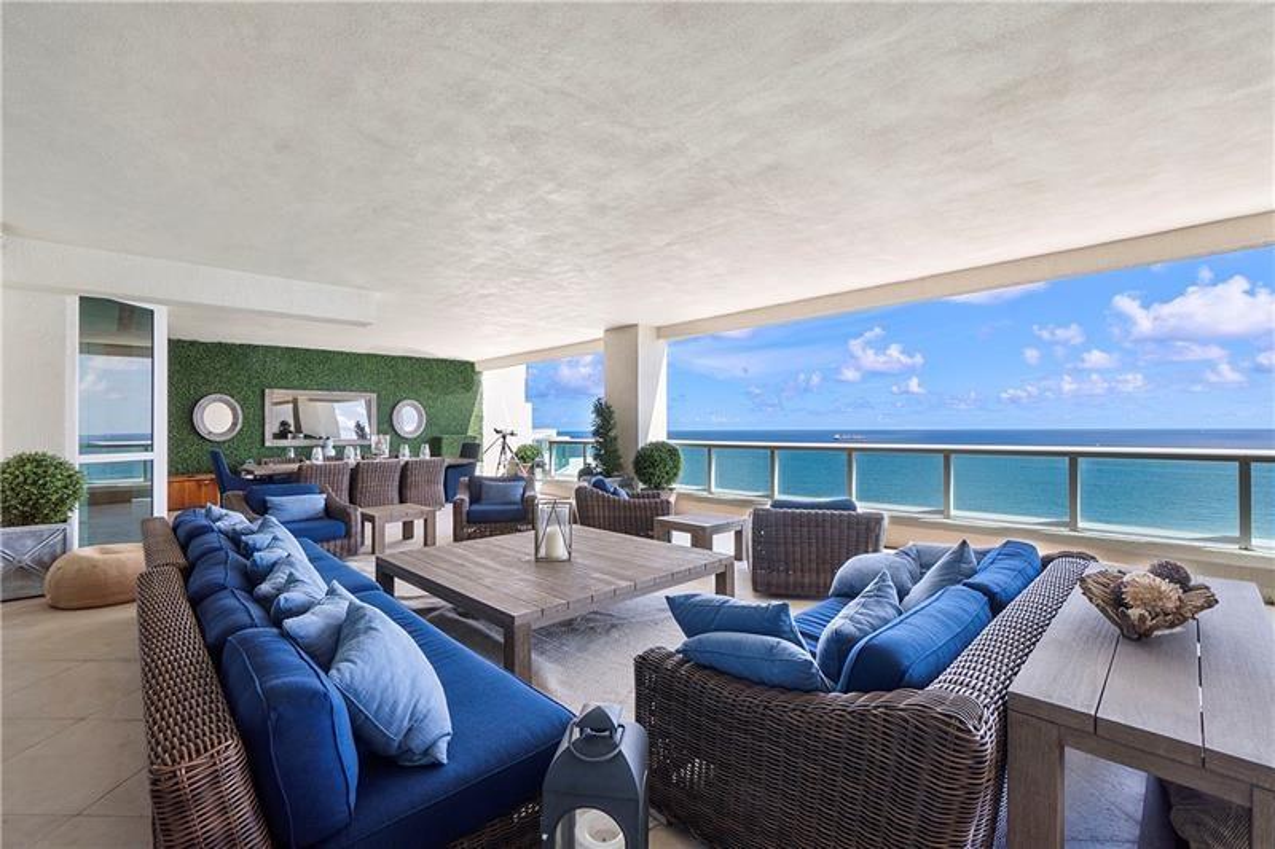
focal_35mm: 15
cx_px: 638
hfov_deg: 100.4
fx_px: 531
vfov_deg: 77.3
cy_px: 424
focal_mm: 10
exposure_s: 1/40
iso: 100
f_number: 11
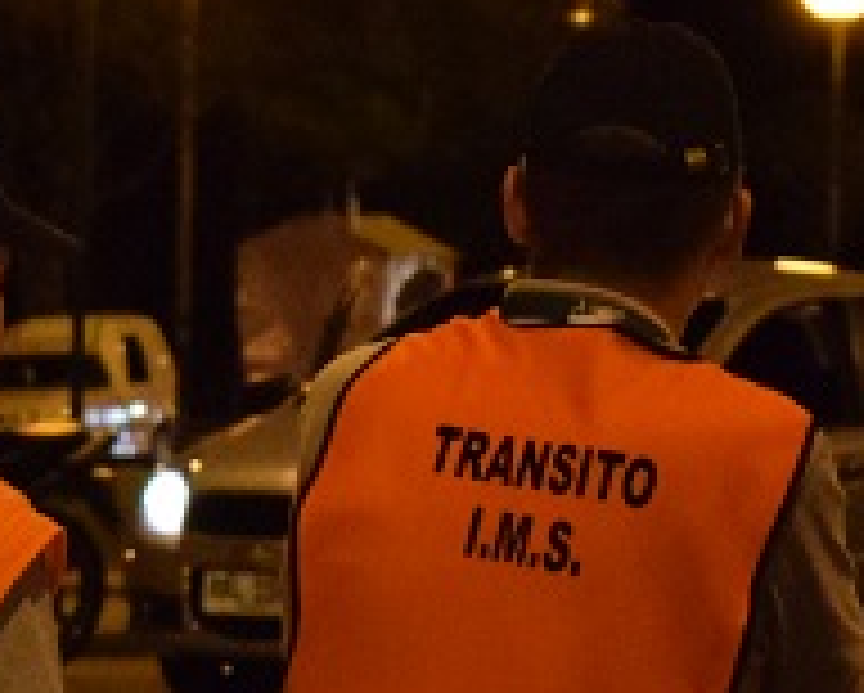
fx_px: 8089
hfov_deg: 6.1
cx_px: 302
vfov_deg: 4.9
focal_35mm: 316
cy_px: 1012
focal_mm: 48
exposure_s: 1/80
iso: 6400
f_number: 5.6
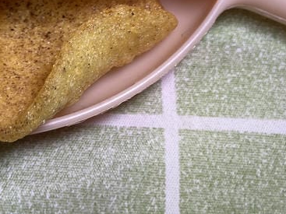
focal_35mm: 85
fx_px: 702
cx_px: 62
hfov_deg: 22.7
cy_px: -58
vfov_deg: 16.5
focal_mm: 4.25
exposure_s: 1/140
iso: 32
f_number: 1.8
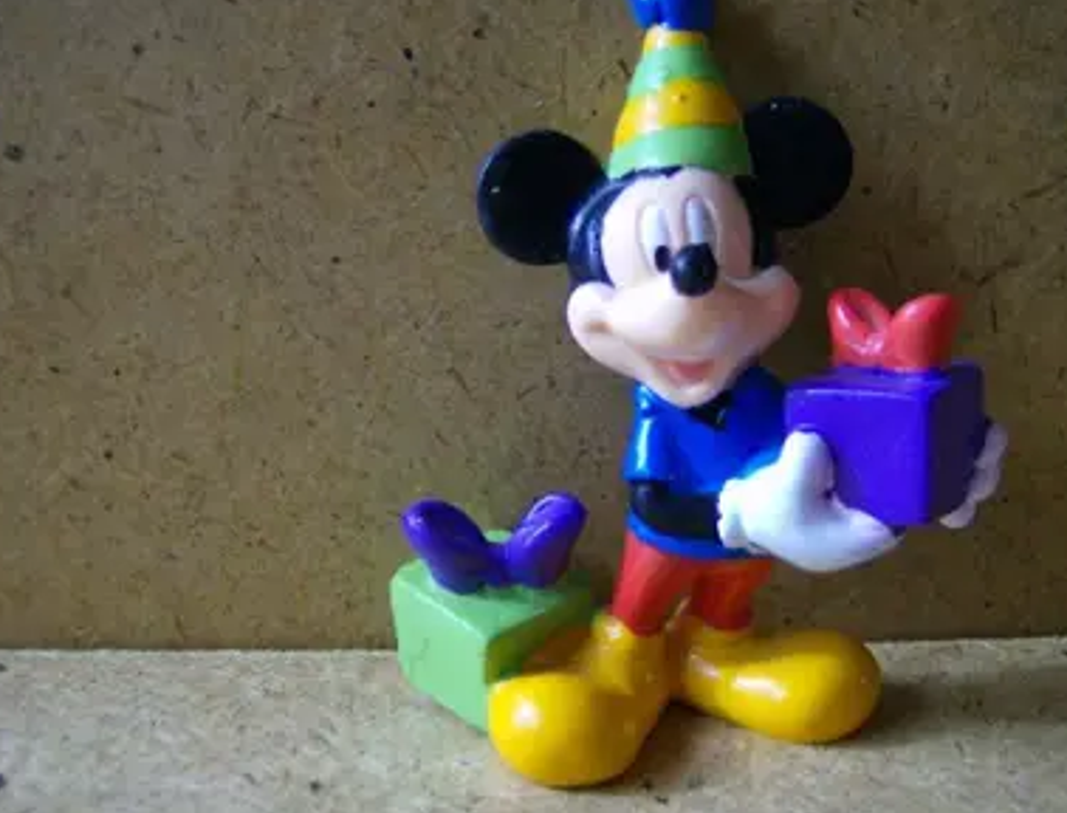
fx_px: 1395
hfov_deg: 41.6
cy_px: 446
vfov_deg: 32.5
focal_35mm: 45
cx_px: 648
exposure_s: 1/124
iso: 100
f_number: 2.8
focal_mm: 6
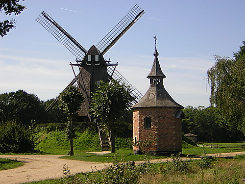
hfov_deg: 29.4
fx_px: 467
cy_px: 92
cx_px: 122
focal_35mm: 66
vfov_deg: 22.3
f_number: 3.5
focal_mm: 8.6
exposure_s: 1/718
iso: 50
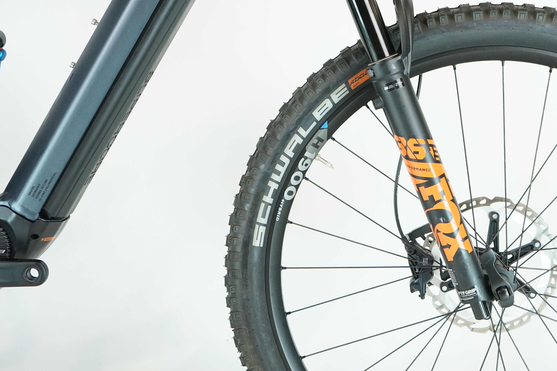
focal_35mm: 51
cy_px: 118
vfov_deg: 26.3
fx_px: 789
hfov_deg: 38.3
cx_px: 381
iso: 2500
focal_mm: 36
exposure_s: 1/200
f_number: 6.3
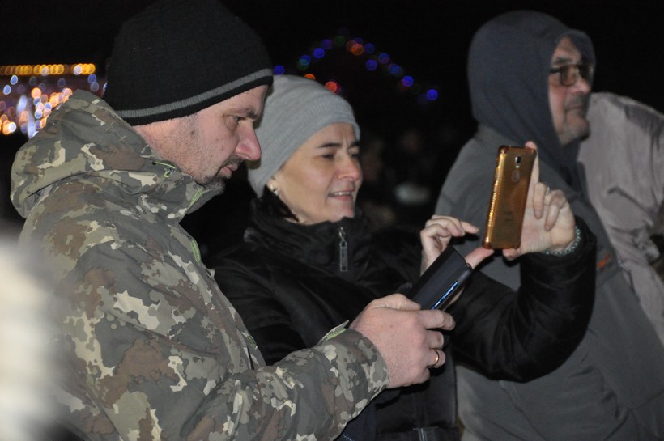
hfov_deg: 15.2
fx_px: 2487
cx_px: 332
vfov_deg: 10.1
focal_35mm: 135
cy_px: 220
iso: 3200
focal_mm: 90
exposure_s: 1/125
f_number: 5.3
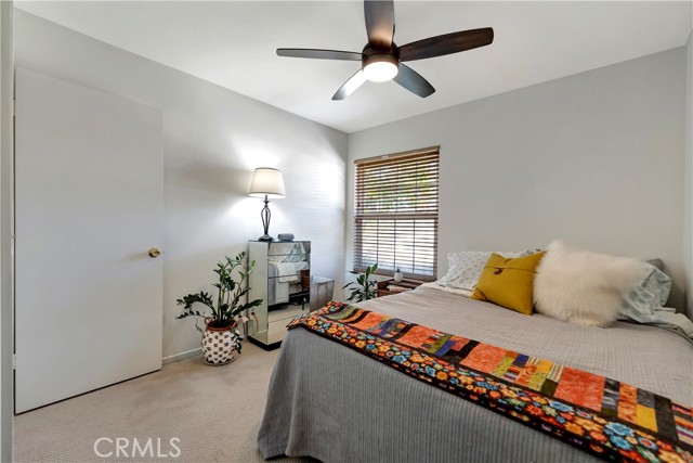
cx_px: 346
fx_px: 289
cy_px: 232
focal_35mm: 15
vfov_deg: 77.4
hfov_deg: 100.4
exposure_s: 1/320
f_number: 2.8
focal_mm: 10
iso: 800
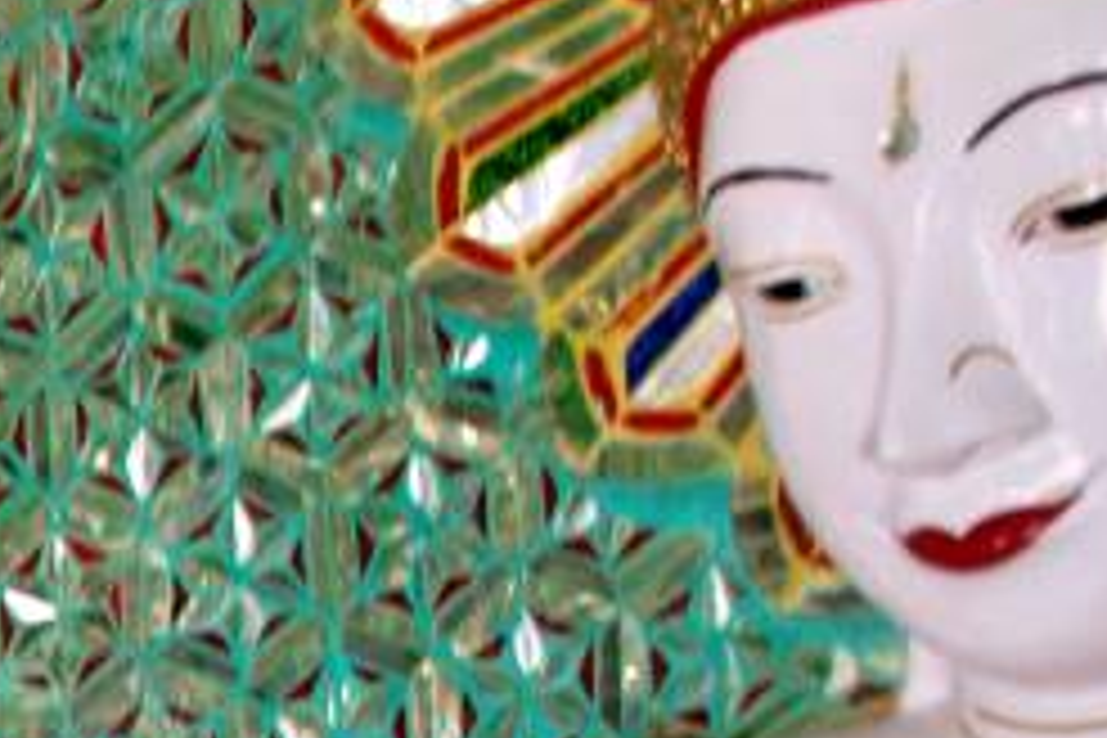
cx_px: -2583
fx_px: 5750
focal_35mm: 187
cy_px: 2457
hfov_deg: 8.5
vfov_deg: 6.5
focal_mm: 24
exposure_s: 1/40
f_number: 5
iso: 125
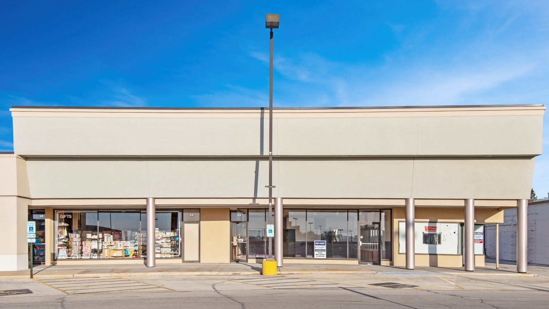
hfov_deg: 64.3
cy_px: 169
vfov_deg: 38.9
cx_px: 272
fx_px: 437
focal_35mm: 30
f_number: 8
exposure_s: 1/640
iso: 200
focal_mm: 19
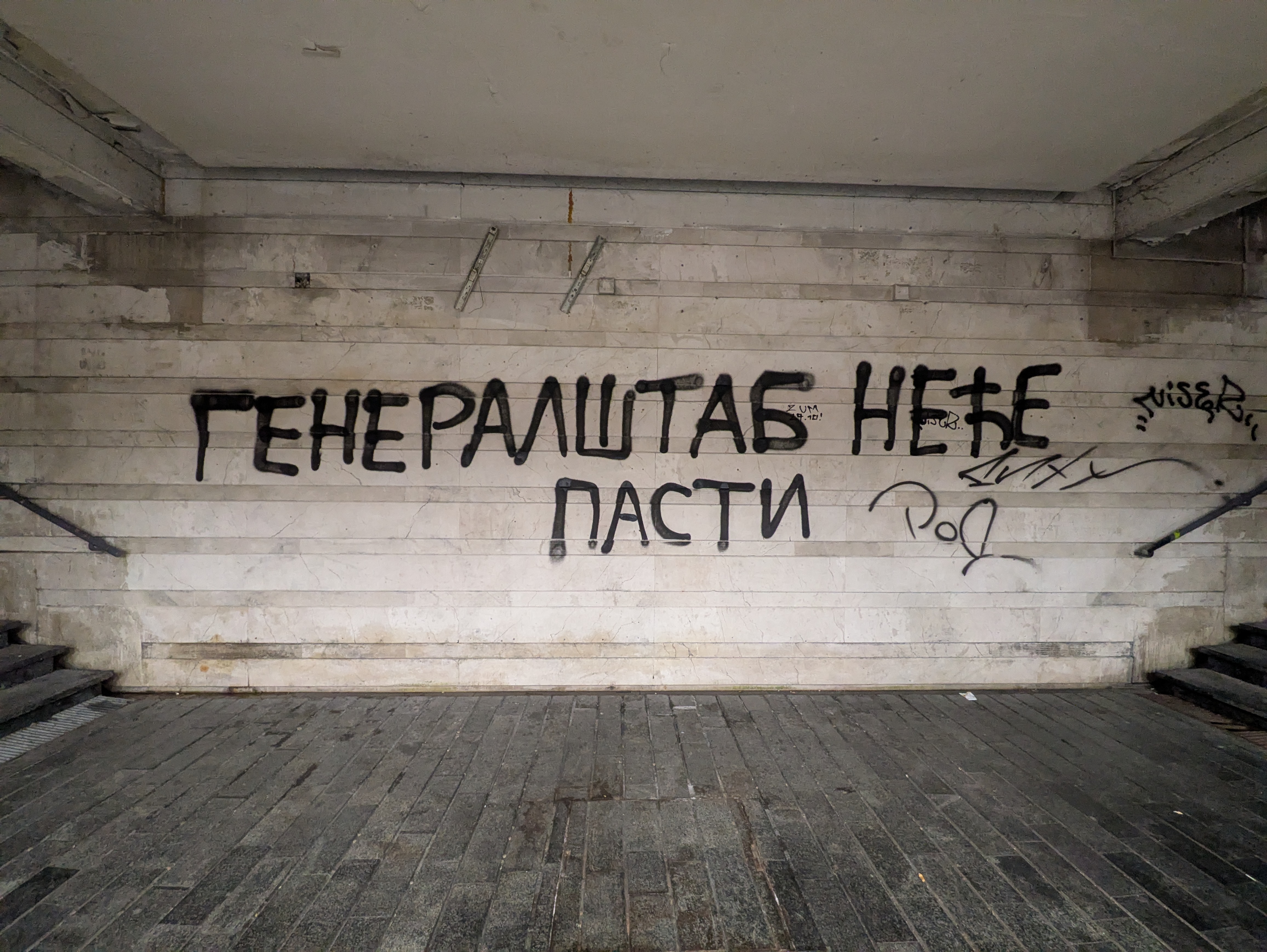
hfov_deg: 102.0
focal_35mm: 14
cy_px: 476
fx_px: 513
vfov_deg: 85.7
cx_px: 634
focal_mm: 1.83
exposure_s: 1/33.3
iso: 758
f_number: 2.2
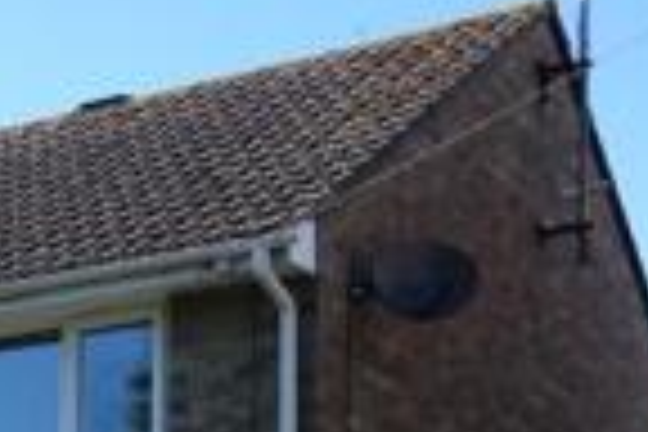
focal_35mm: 114
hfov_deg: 14.9
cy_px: 767
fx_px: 2052
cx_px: -628
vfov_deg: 11.2
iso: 100
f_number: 4
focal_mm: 9.14
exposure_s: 1/320
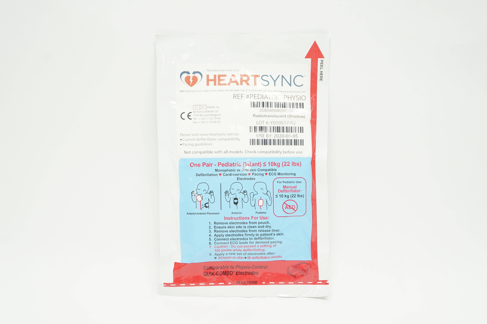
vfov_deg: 38.3
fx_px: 466
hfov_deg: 55.2
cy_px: 162
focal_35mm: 34
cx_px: 244
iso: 400
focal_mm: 23
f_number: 8
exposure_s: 1/30
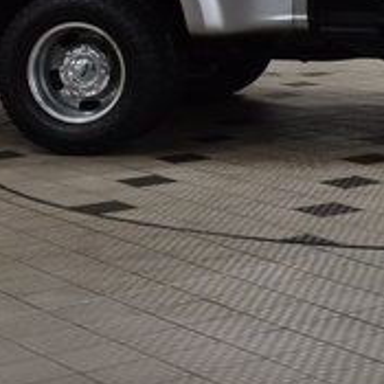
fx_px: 1406
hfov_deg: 14.8
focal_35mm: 112
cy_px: -34
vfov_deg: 15.2
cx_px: 524
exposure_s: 1/60
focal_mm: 24
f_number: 8
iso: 1400
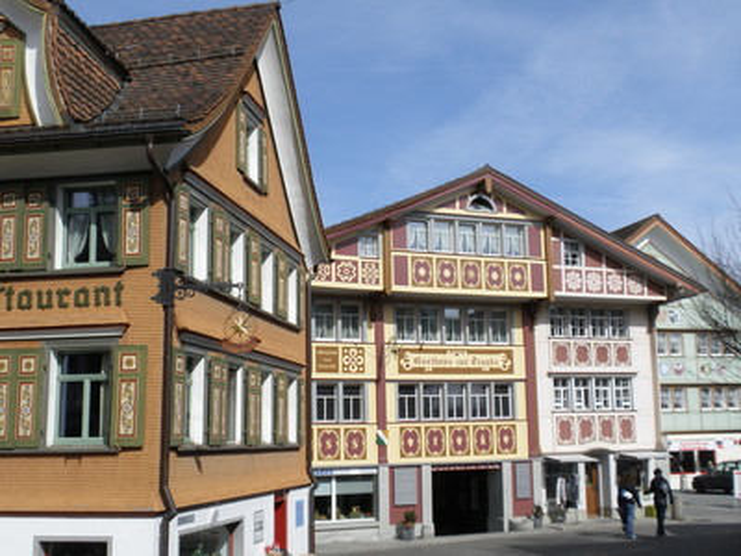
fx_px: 963
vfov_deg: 32.2
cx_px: 370
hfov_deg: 42.1
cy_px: 278
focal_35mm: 45
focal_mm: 8
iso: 64
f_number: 11
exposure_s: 1/160
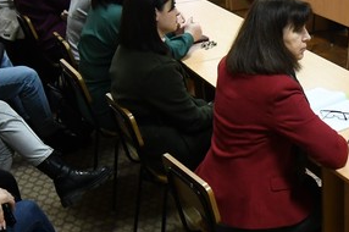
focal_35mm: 63
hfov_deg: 30.3
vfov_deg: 21.5
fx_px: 610
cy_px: 117
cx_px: 326
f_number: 4.5
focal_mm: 10
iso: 1600
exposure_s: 1/40
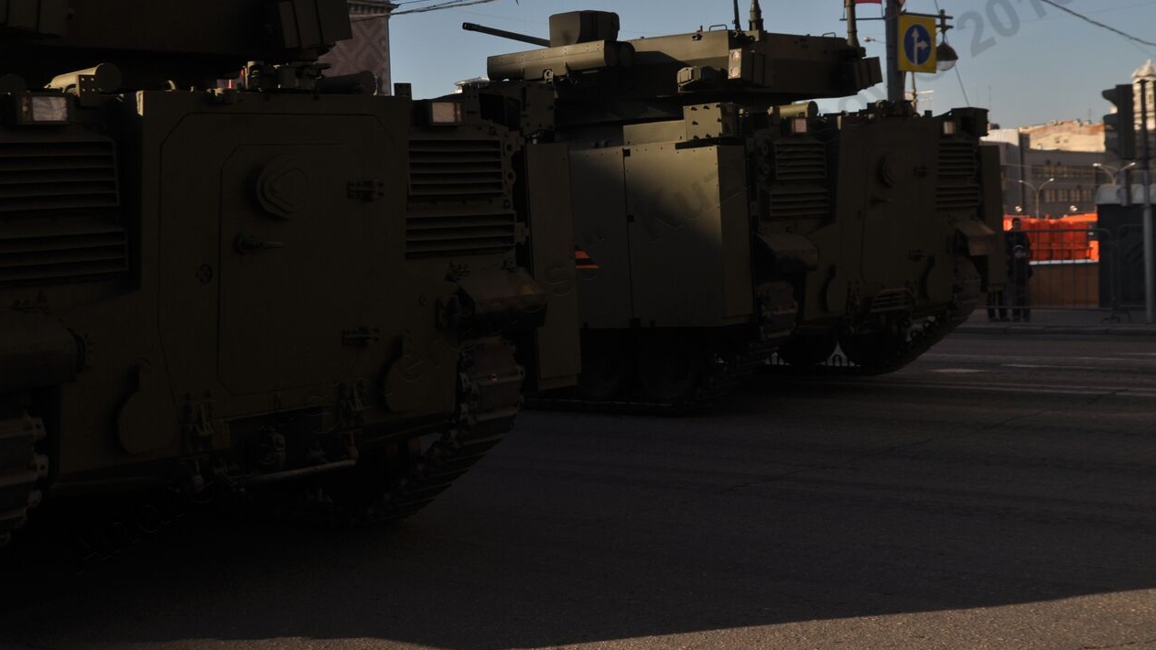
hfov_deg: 30.2
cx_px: 575
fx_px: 2145
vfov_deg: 17.2
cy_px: 265
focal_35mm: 70
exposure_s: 1/640
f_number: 8
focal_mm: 44
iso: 200
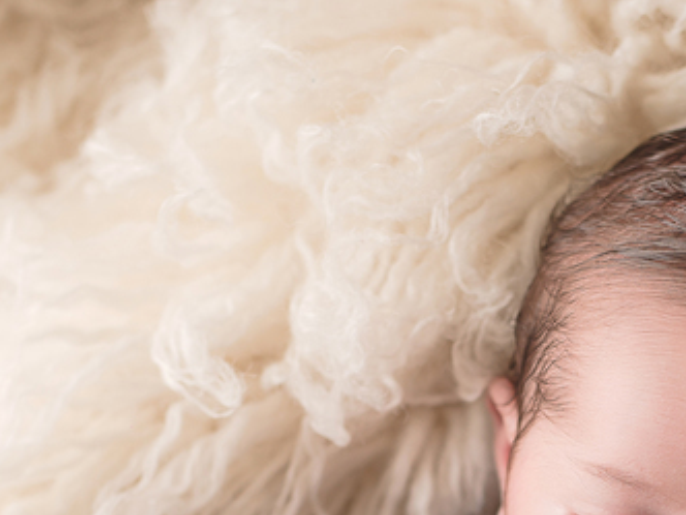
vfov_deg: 8.5
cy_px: 580
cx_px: 576
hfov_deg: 11.3
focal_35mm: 174
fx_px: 3448
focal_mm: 50
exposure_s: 1/160
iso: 100
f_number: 2.2
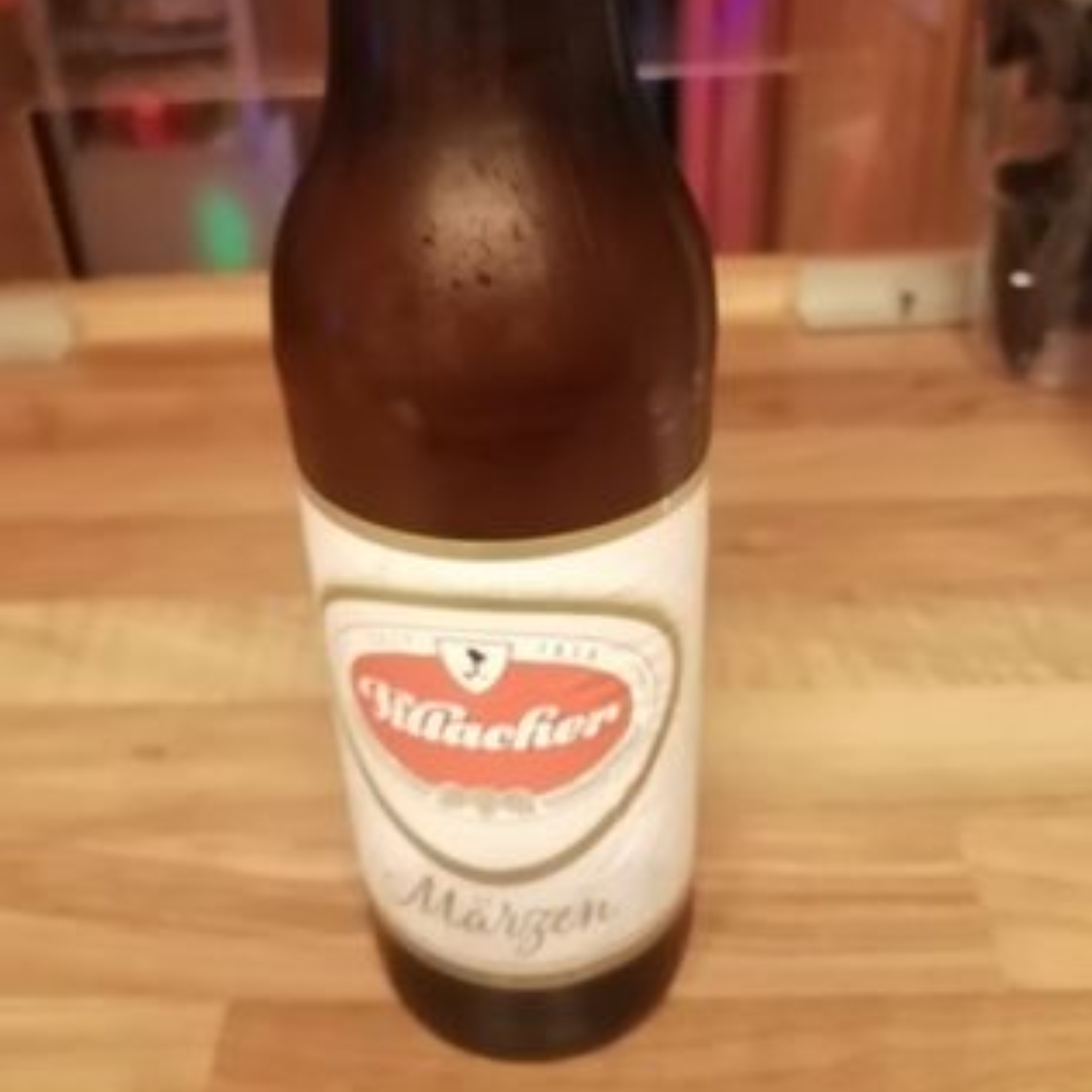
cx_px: 546
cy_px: 480
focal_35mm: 31
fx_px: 1106
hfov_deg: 52.5
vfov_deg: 52.4
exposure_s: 1/33.3
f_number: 1.8
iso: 500
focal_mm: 3.62
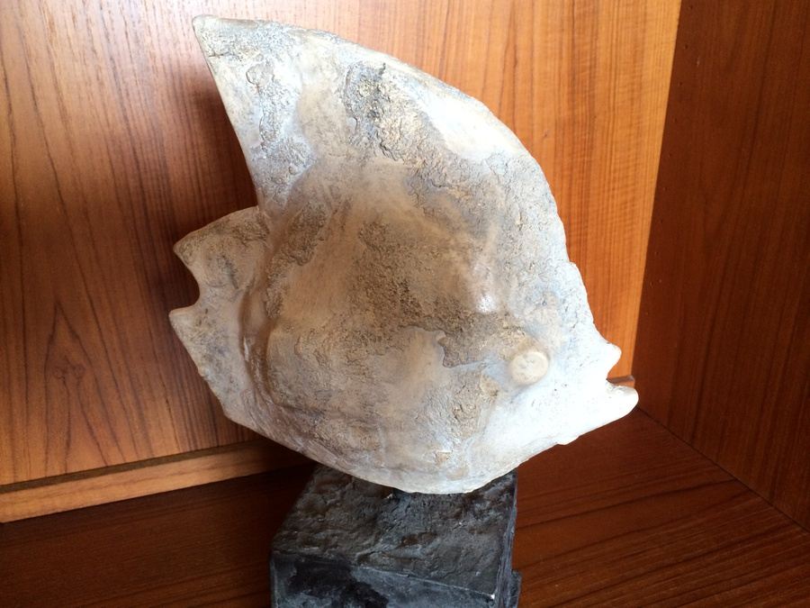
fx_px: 702
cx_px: 405
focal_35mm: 30
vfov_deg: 46.8
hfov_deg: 60.0
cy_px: 304
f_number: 2.2
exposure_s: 1/30
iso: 64
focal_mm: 4.12
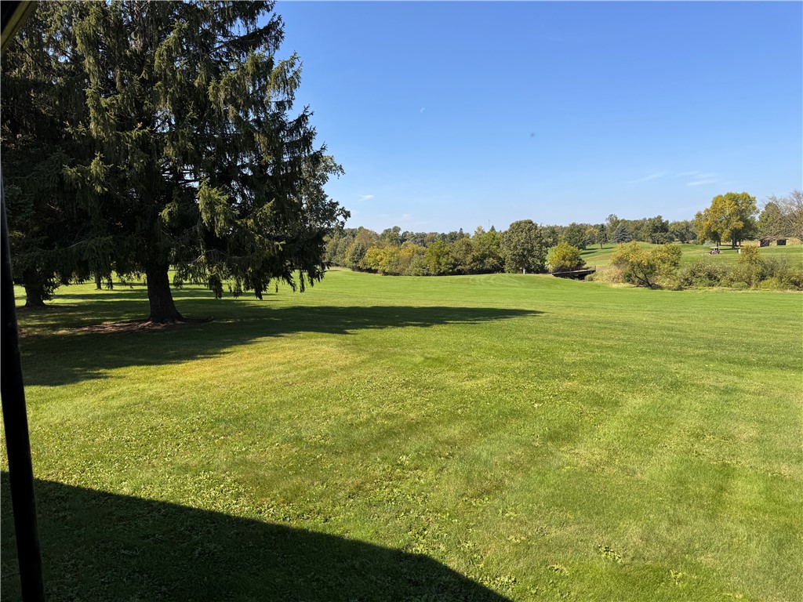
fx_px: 557
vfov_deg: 56.8
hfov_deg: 71.6
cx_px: 402
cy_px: 301
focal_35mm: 24
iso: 80
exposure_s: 1/3247
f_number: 1.78
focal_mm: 6.76
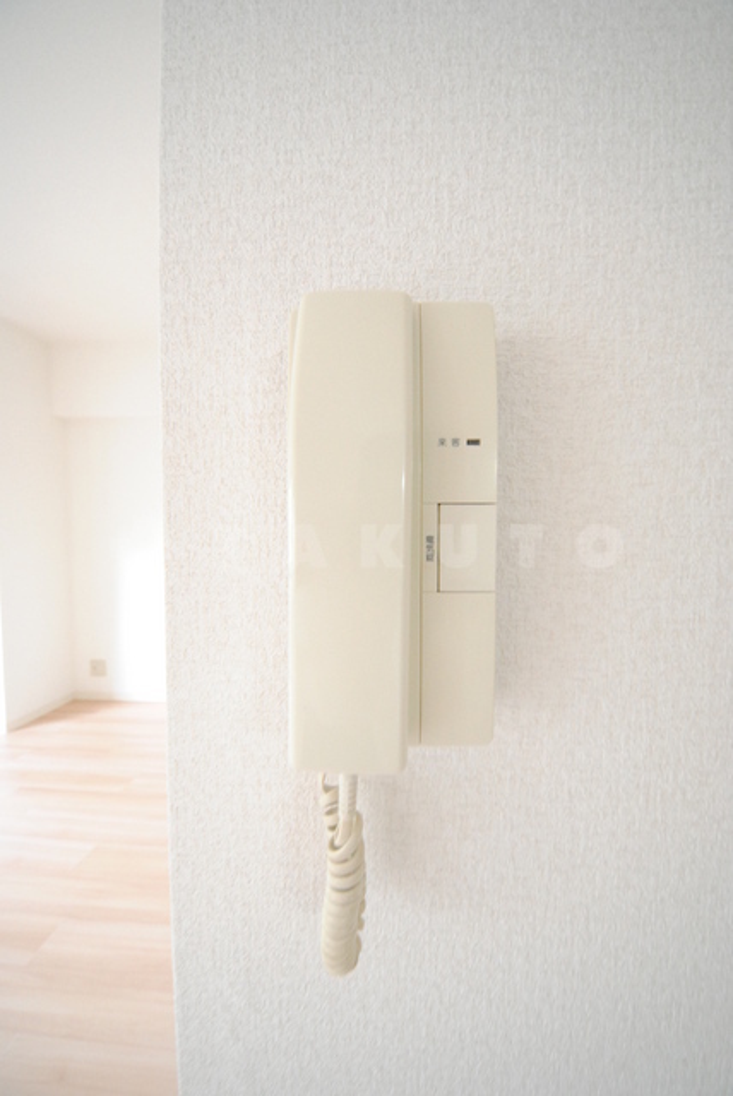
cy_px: 548
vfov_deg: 112.6
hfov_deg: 90.1
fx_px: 366
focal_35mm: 12
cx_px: 366
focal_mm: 8
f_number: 4.5
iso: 1600
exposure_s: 1/30
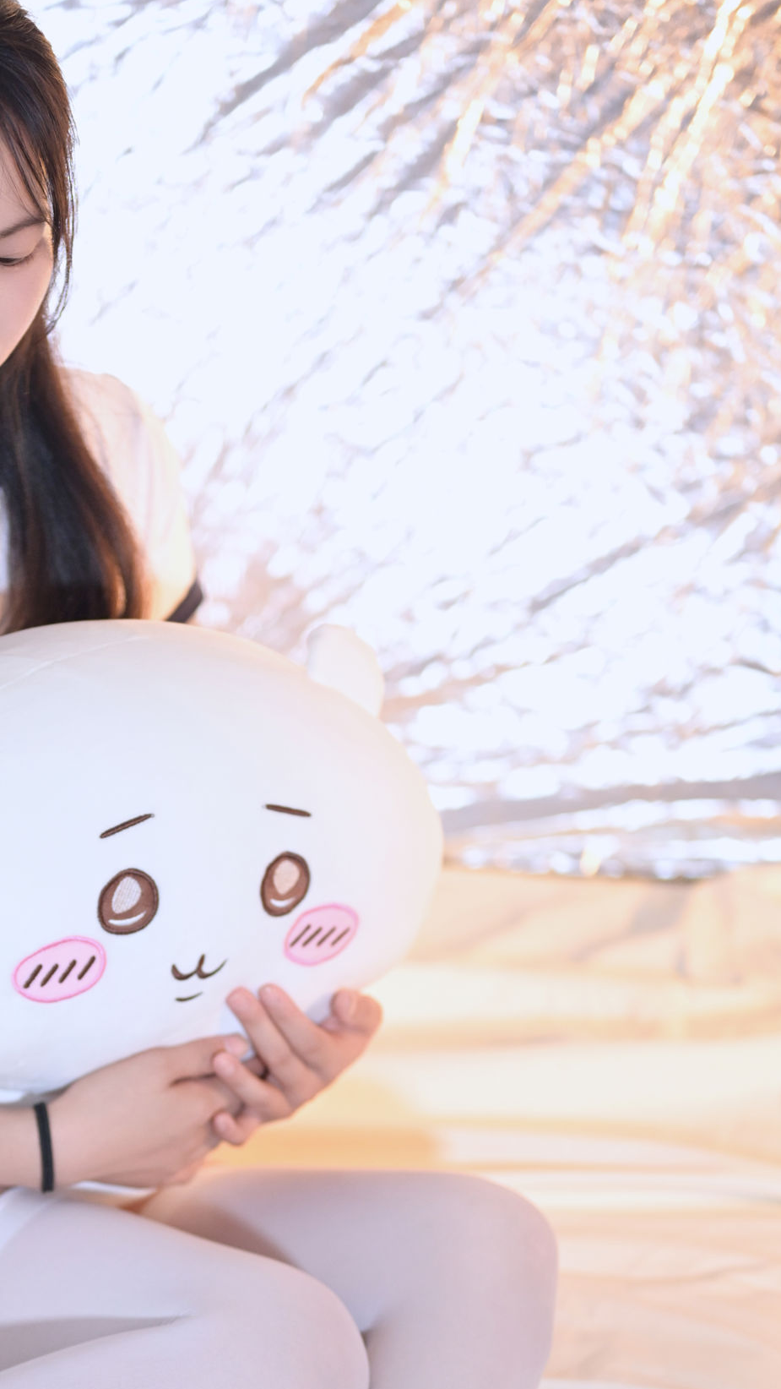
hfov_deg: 13.9
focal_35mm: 86
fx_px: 3166
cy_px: 1028
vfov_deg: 24.5
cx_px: 71
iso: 1250
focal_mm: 50
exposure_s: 1/100
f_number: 1.8
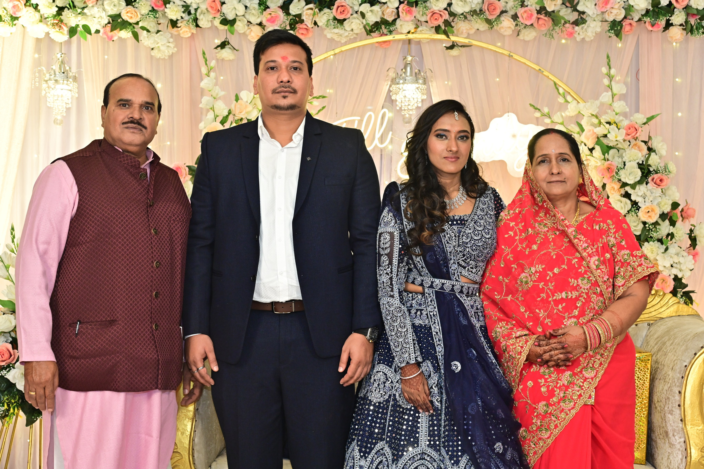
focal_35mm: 58
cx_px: 352
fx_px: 1134
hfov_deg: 34.5
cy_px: 234
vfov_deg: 23.4
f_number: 5.6
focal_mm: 58
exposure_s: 1/125
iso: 1600
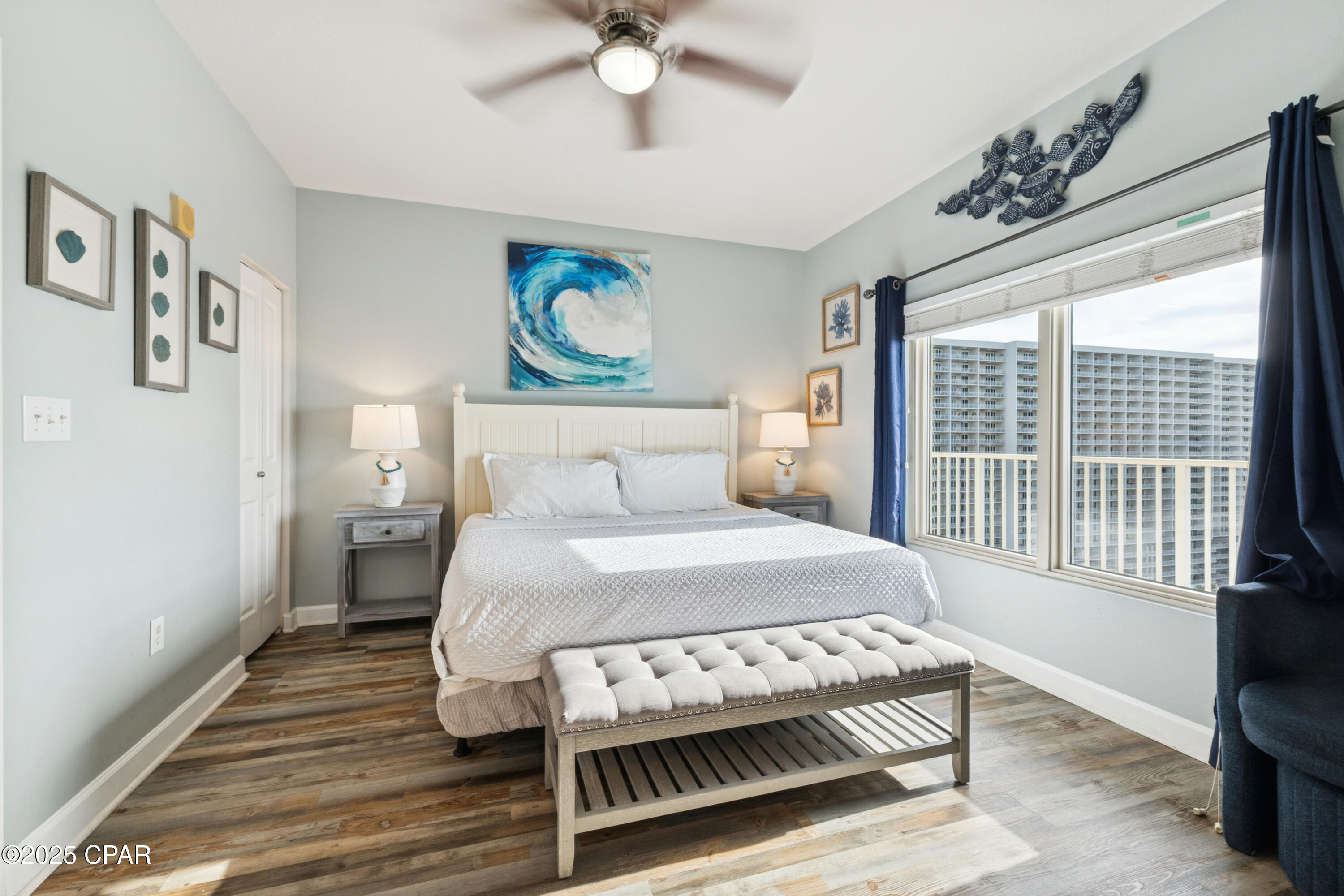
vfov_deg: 77.3
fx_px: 560
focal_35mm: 15
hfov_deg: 100.4
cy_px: 448
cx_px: 672
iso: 200
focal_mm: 10
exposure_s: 1/80
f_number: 8
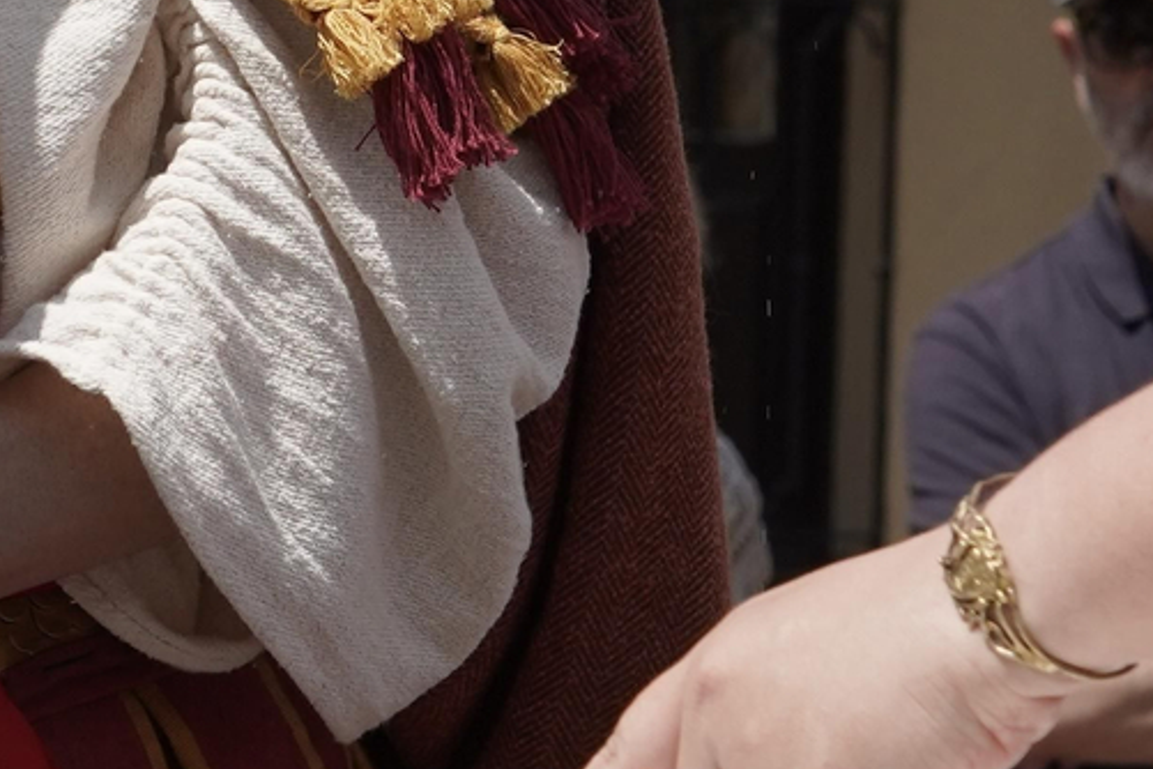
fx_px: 10985
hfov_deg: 5.9
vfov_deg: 4.0
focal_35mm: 343
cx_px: -801
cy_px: -660
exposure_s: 1/500
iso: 400
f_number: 11
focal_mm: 86
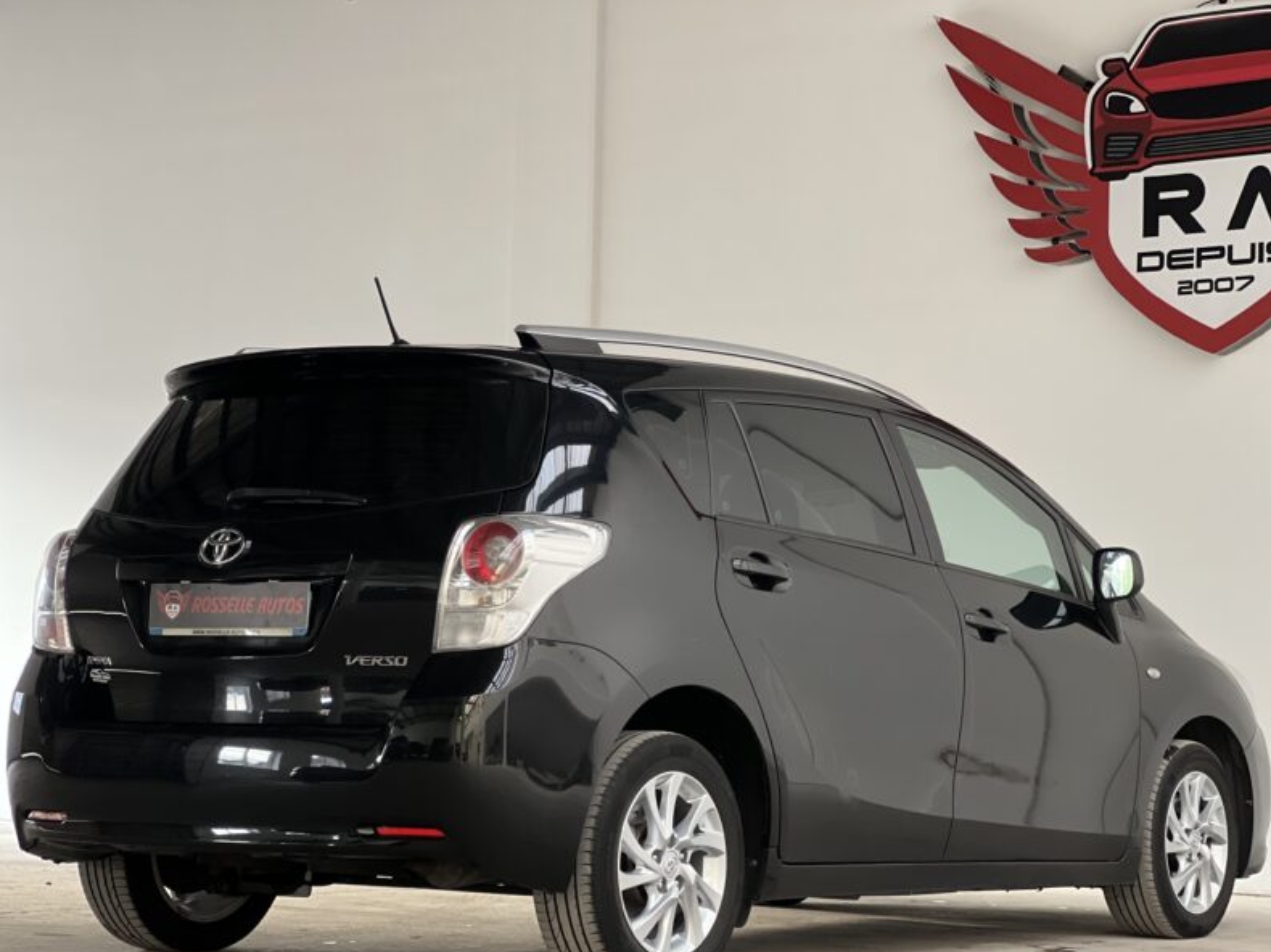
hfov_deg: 25.0
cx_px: 642
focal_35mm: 78
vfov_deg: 18.9
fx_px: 2863
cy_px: 478
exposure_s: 1/40
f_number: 2.8
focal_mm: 9
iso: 400
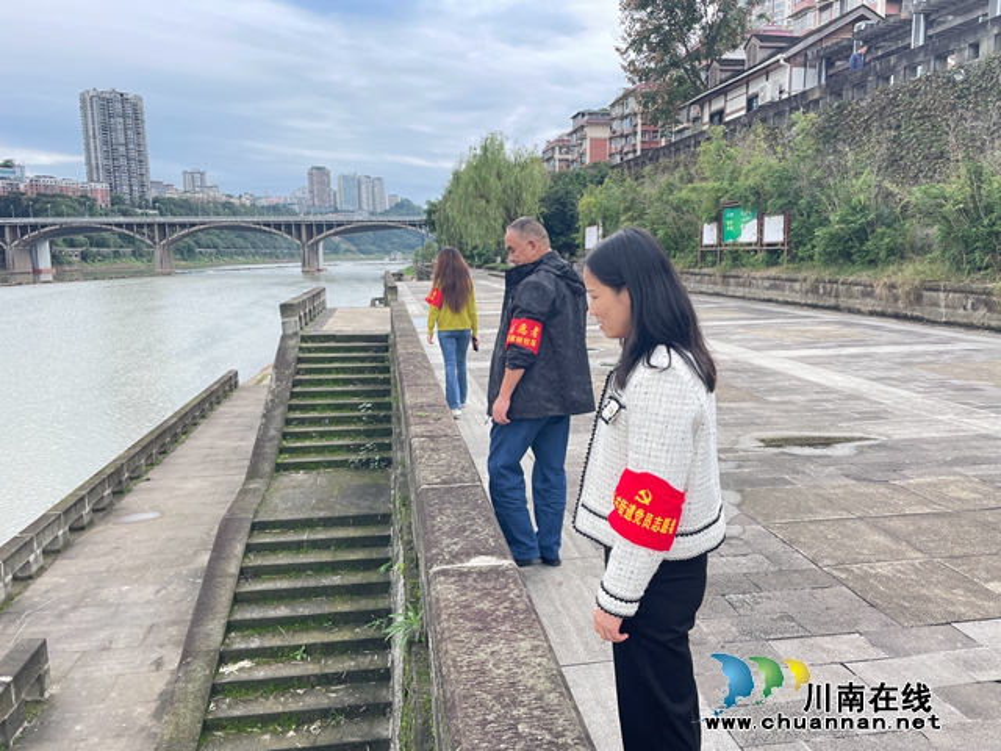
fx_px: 752
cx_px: 500
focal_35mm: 26
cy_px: 376
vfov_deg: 53.1
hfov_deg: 67.3
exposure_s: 1/371
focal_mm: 4.2
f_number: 1.6
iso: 32
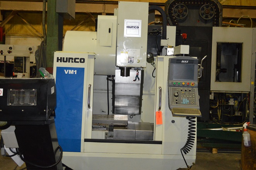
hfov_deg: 46.4
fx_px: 298
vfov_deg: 31.8
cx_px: 128
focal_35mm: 42
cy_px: 85
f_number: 4.5
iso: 2500
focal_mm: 28
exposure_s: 1/60
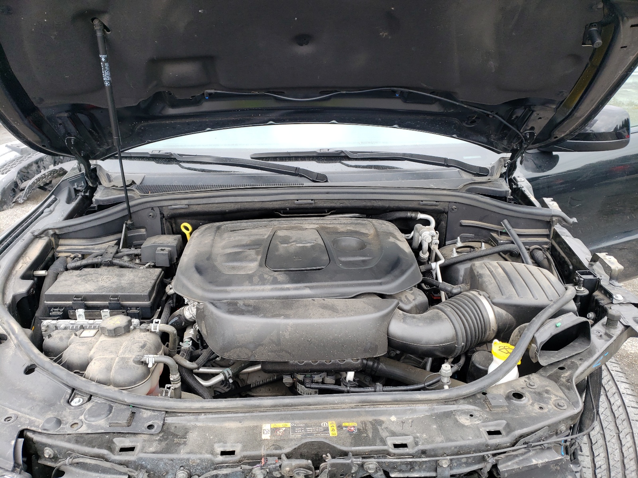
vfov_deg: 53.1
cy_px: 239
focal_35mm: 26
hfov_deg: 67.3
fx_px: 479
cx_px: 319
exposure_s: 1/250
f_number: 1.5
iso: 50
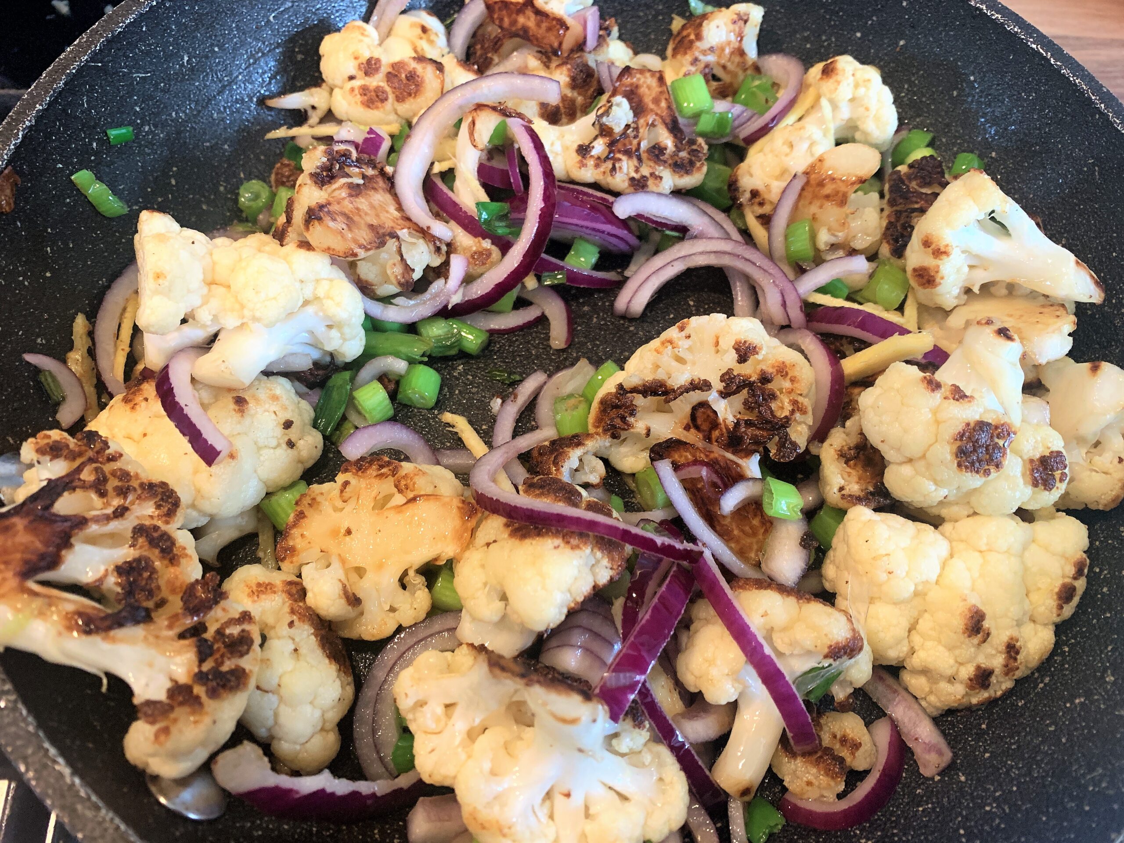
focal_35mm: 26
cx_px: 562
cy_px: 422
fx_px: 844
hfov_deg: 67.3
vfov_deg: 53.1
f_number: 1.8
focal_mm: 4.25
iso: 250
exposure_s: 1/50
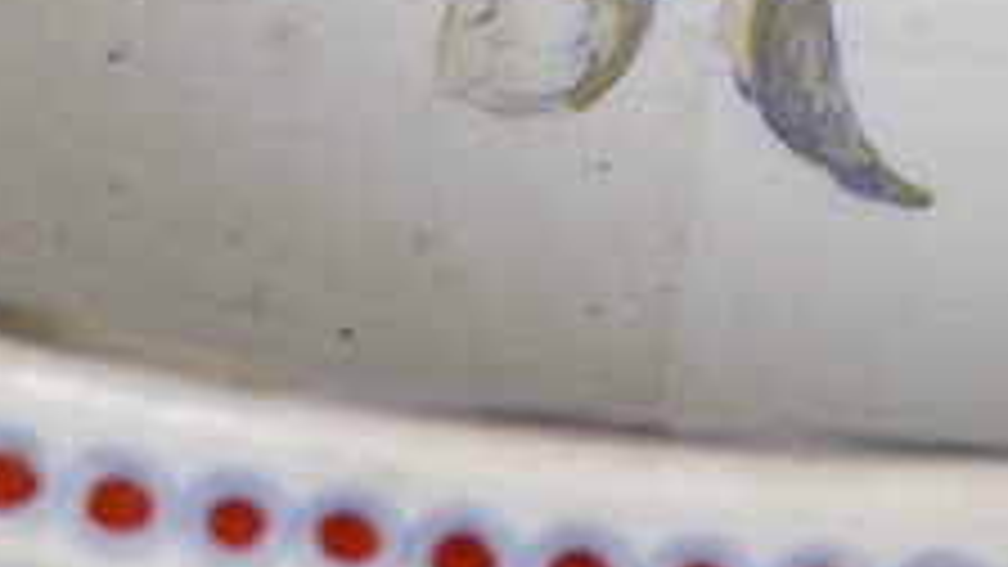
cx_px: 981
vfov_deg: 6.2
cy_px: -770
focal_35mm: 189
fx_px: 5052
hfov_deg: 11.3
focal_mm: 30
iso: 1250
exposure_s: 1/125
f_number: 9
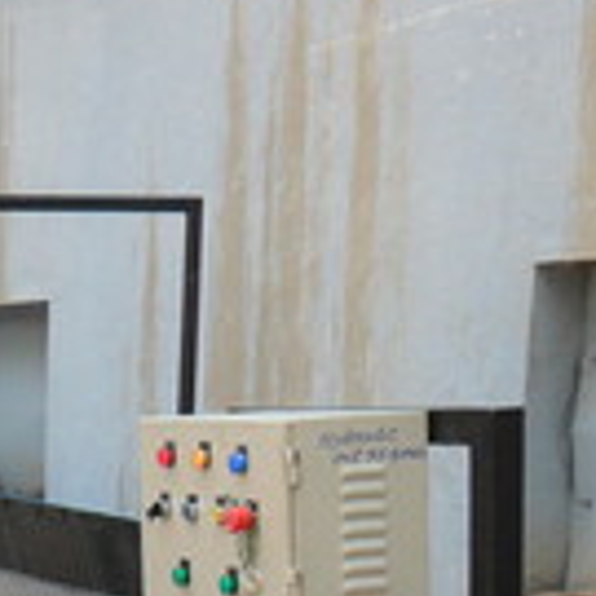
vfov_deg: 16.2
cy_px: 620
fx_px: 2045
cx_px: -459
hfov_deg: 14.6
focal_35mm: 105
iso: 100
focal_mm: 5.7
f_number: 3.7
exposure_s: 1/125
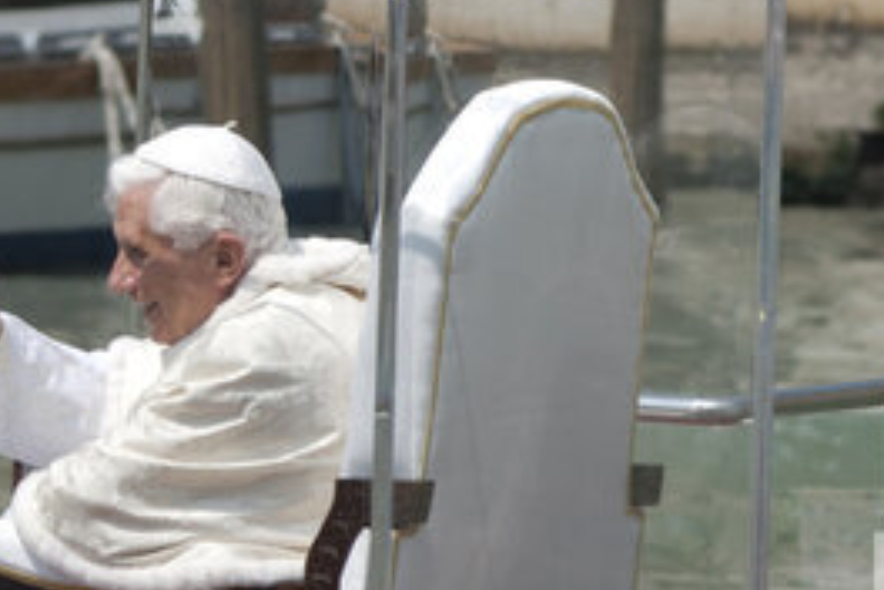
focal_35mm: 827
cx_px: 70
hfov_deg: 2.5
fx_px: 20307
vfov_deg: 1.7
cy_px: 436
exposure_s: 1/1250
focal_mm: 135
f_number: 6.3
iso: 200
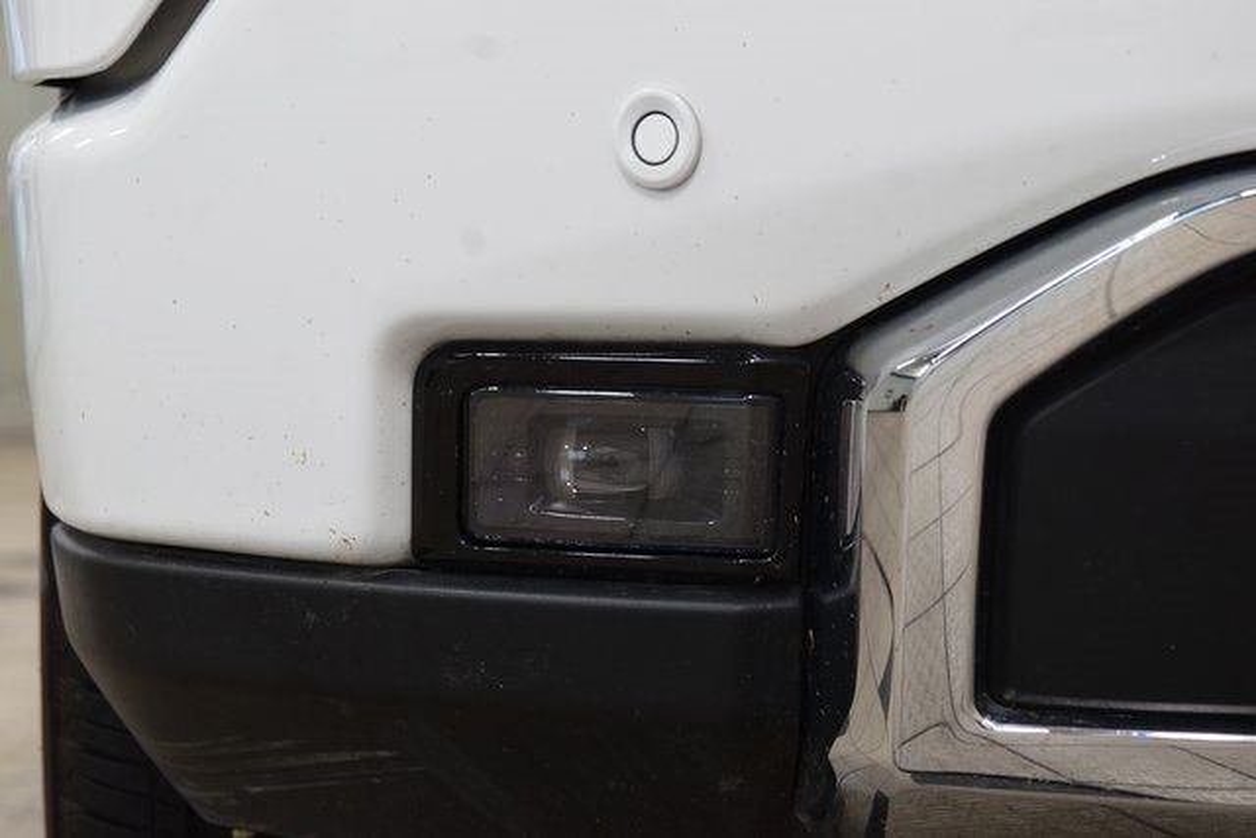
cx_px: 628
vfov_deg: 13.0
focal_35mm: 105
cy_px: 419
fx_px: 3664
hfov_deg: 19.5
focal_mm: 70
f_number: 7.1
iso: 1000
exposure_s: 1/30
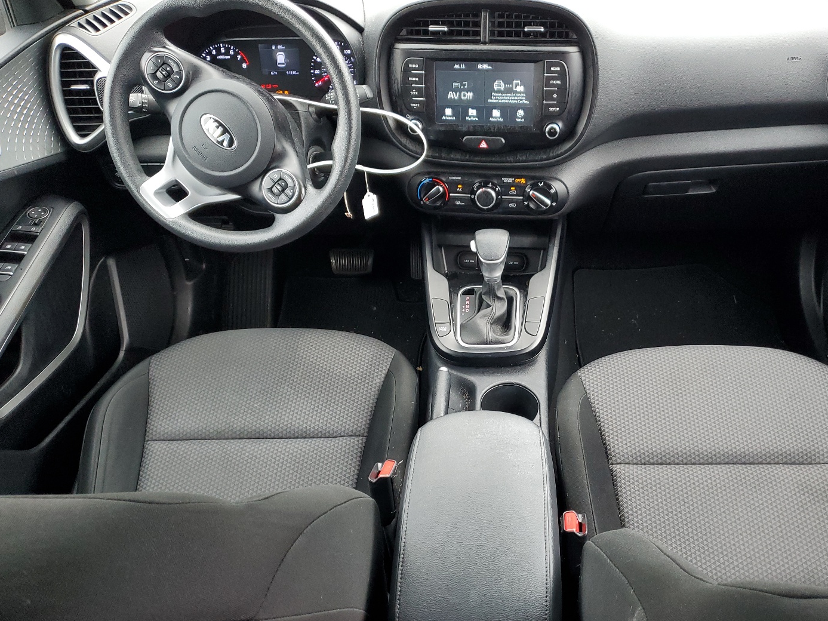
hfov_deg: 59.8
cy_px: 328
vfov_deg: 46.8
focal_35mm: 30
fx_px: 718
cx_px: 464
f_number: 1.5
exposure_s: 1/60.2
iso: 100
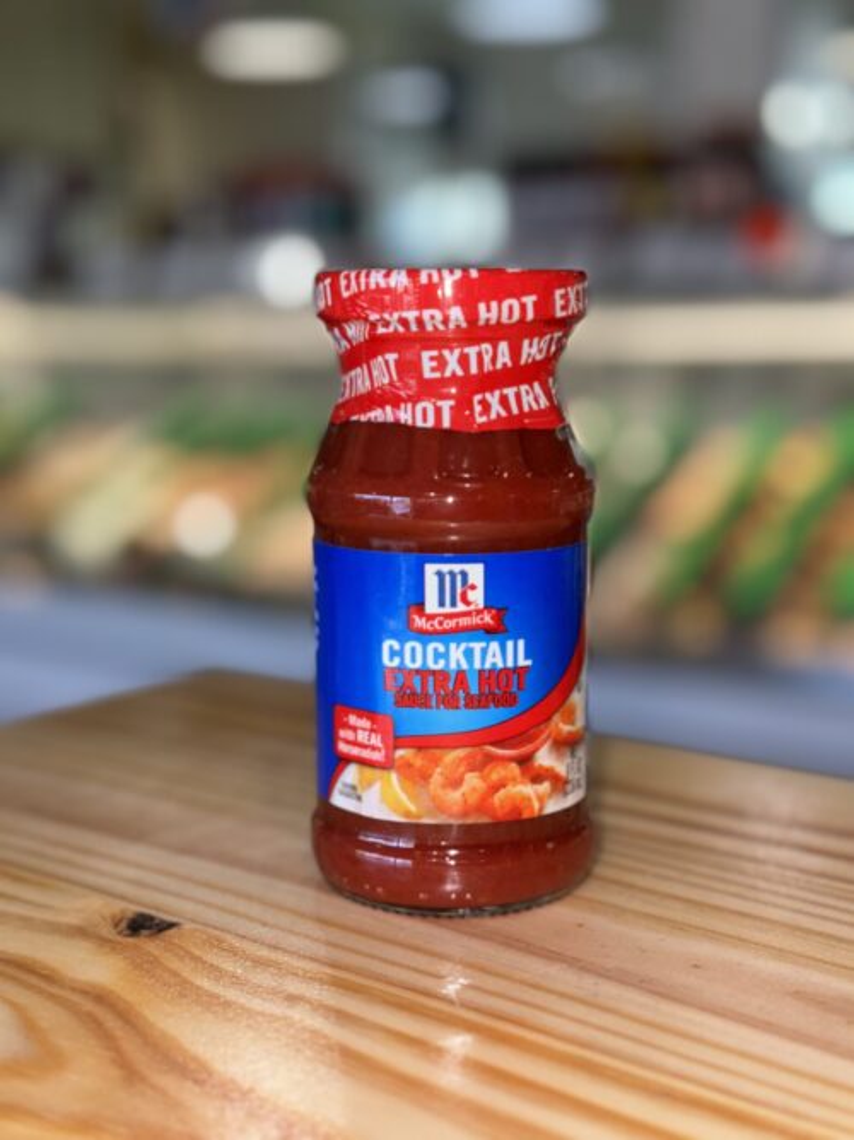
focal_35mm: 48
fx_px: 1579
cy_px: 570
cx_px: 427
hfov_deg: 30.3
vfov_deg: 39.7
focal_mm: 6.76
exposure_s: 1/120
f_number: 1.78
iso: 50
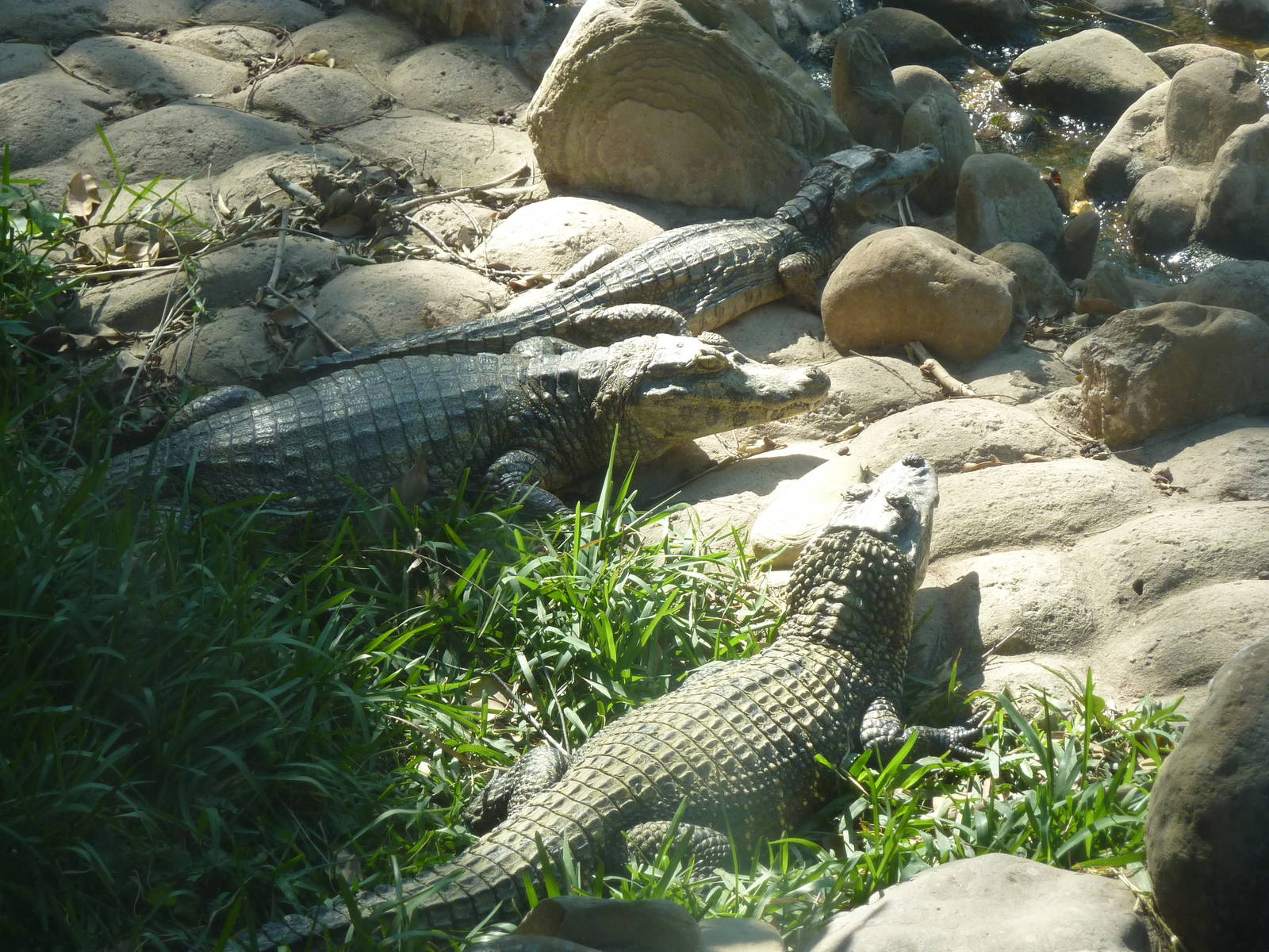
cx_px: 634
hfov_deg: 15.4
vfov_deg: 11.6
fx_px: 4692
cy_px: 476
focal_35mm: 128
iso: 160
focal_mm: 21
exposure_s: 1/200
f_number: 4.4
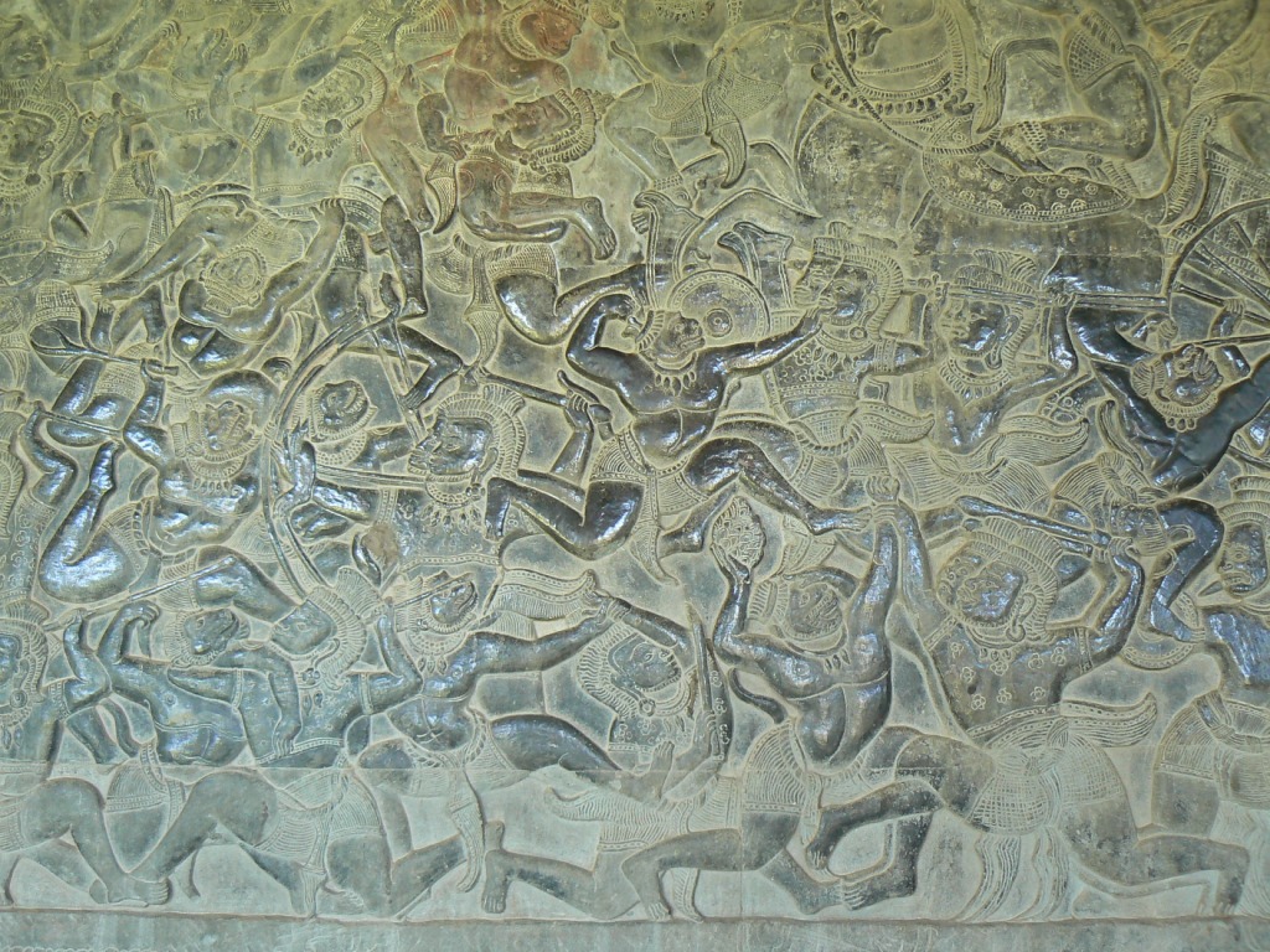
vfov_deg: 39.7
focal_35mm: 36
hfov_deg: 51.4
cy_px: 476
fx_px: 1321
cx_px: 635
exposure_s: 1/30
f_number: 2.8
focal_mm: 6
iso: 125
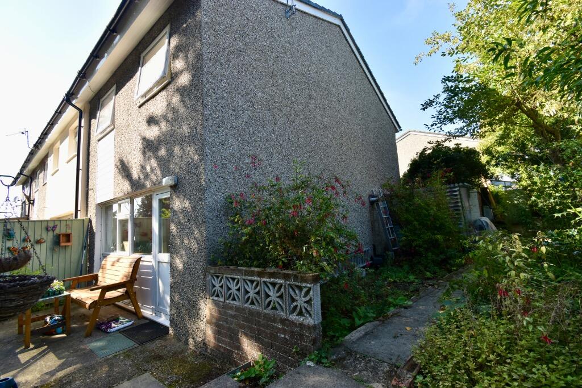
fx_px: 243
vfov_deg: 77.3
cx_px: 291
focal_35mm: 15
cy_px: 194
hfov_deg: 100.4
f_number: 7.1
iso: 200
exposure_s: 1/125
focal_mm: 10
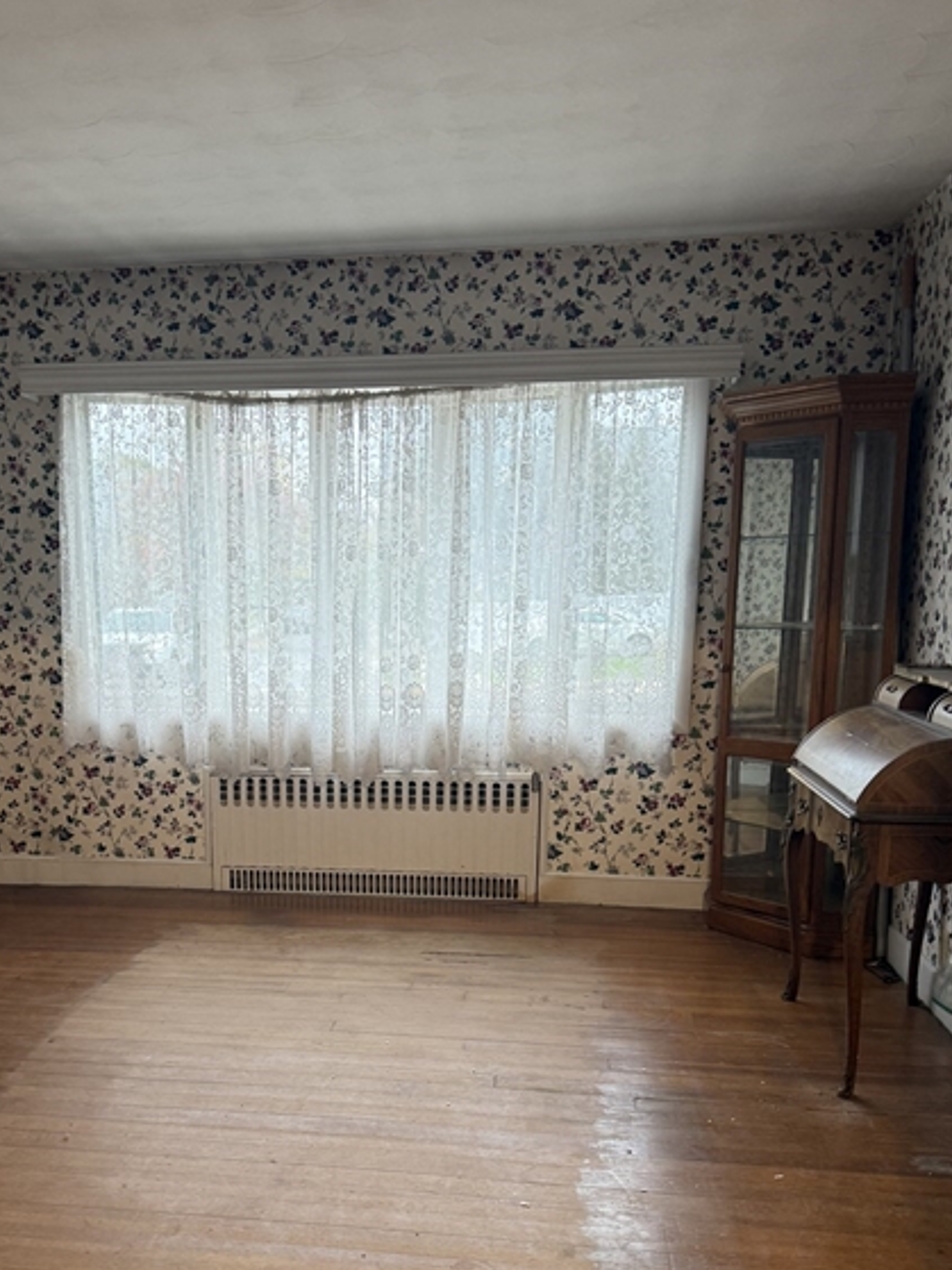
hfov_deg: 42.5
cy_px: 804
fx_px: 1211
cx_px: 343
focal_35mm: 33
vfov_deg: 54.6
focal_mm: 6.76
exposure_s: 1/60
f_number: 1.78
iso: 125
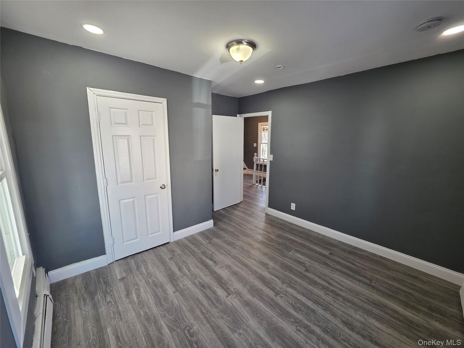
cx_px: 232
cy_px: 174
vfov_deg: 89.9
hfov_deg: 106.2
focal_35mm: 13
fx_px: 174
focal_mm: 2.2
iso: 125
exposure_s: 1/120
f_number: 1.9
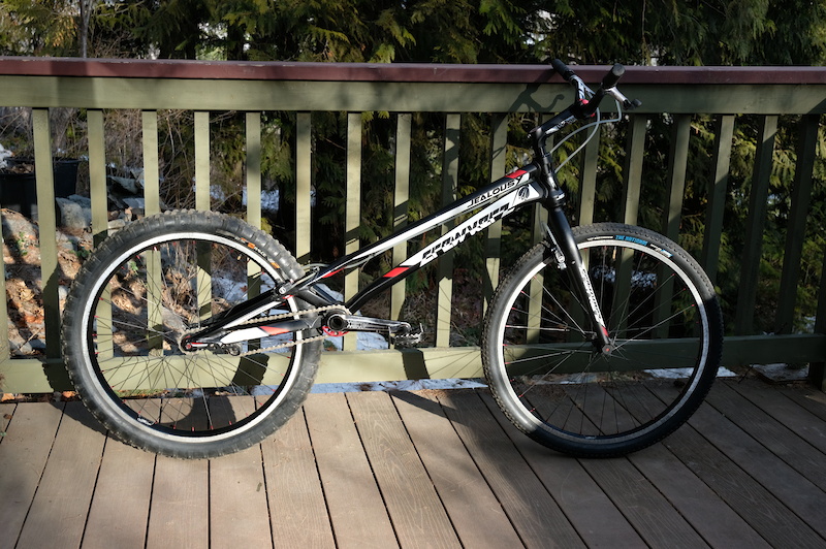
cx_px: 413
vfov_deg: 30.5
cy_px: 274
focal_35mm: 44
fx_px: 1009
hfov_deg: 44.5
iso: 320
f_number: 5.6
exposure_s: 1/200
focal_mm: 29.2
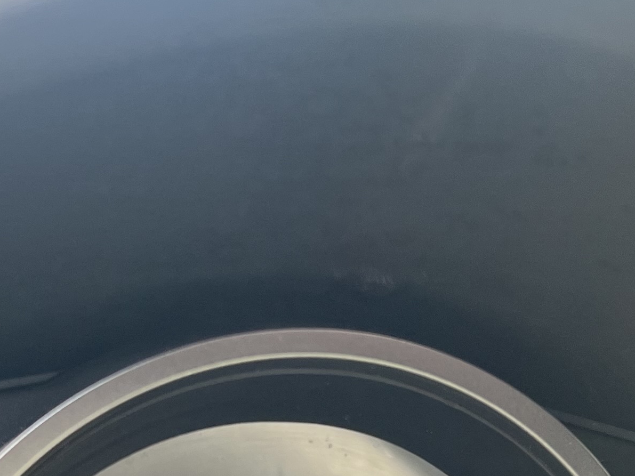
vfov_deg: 15.6
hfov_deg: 22.1
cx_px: 180
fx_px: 1614
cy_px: 697
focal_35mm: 88
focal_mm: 5.7
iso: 64
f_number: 1.5
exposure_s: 1/171
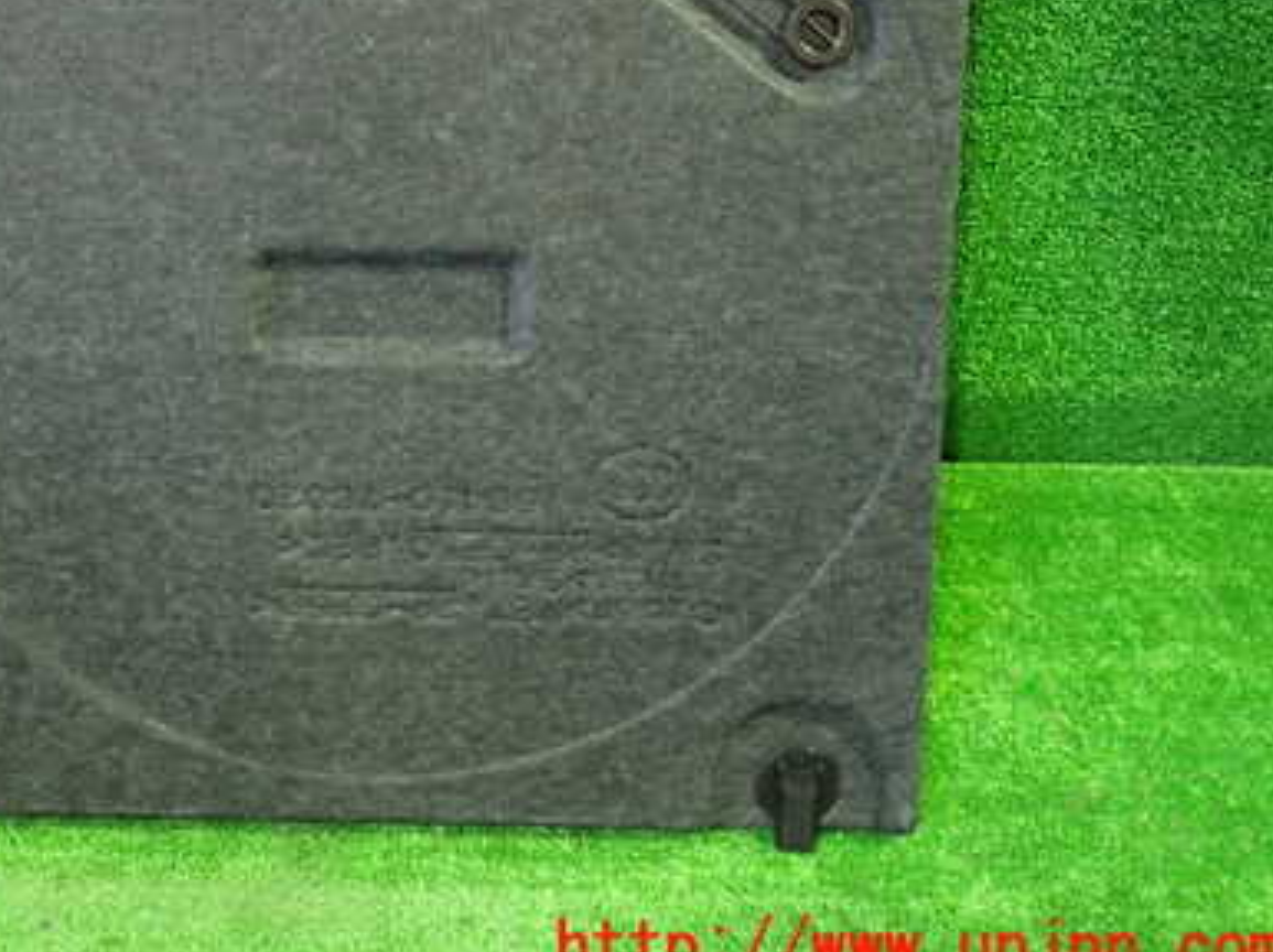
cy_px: 248
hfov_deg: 46.1
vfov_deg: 36.0
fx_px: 1433
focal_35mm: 39
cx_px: 311
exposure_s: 1/30
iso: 800
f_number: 2
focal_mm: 4.5
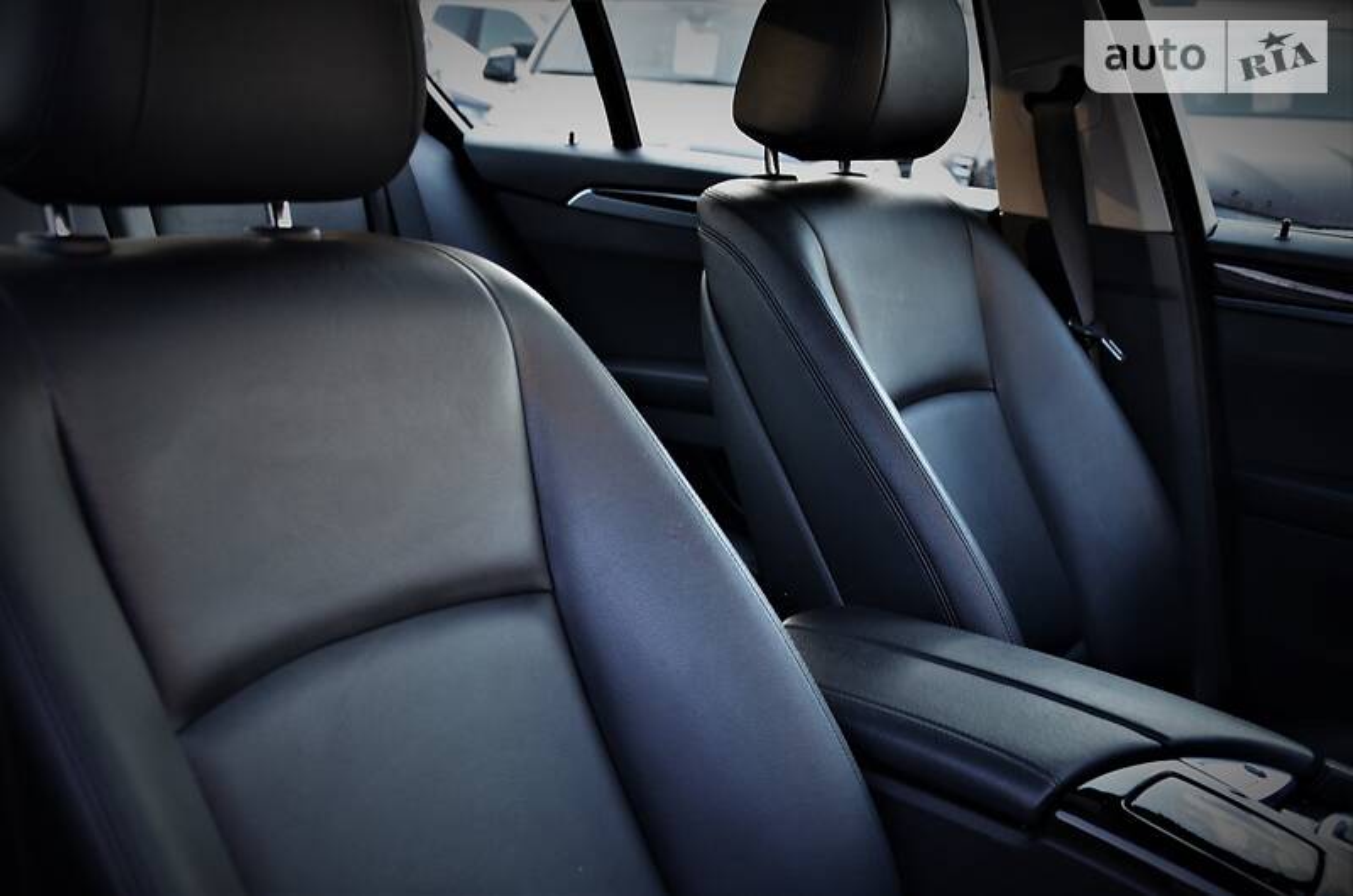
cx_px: 676
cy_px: 448
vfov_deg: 31.8
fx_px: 1575
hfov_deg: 46.5
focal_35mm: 42
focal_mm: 28
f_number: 4
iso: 400
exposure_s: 1/80
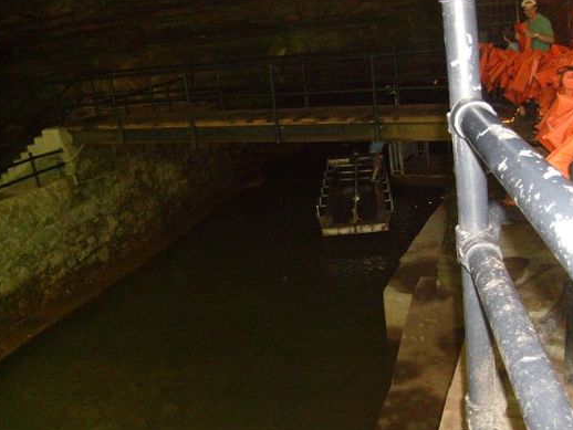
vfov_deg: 39.7
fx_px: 596
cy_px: 214
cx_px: 287
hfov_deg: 51.3
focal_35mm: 36
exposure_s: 1/45
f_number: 2.8
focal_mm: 5.8
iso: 320
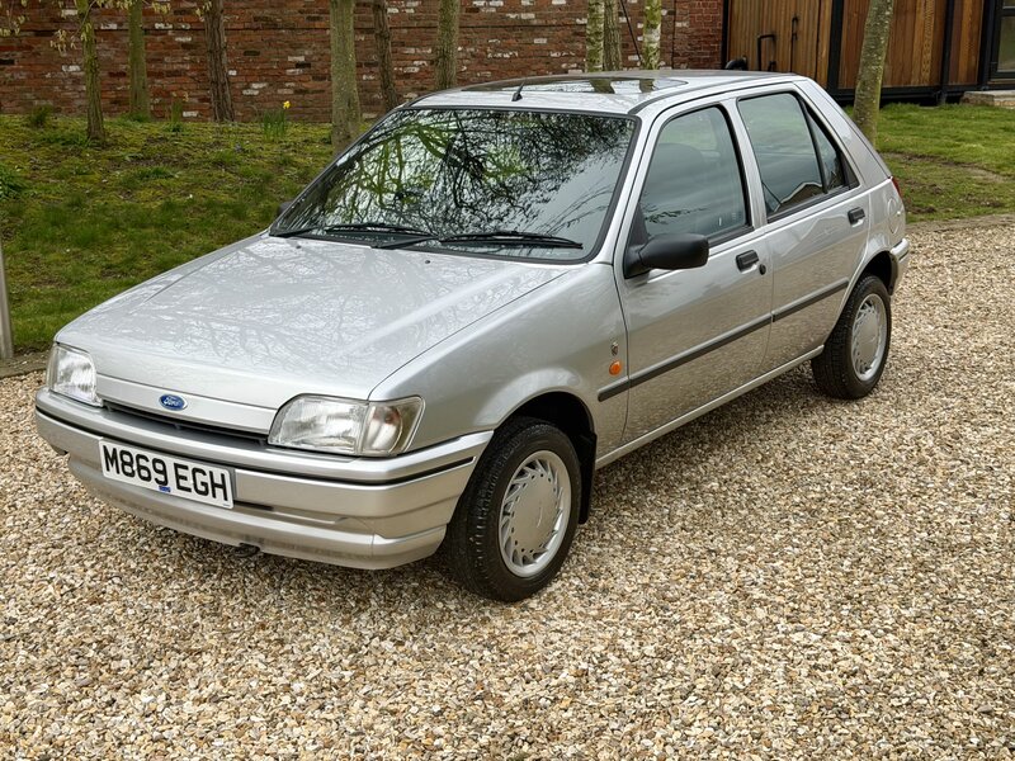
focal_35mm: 48
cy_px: 380
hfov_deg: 39.7
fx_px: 1407
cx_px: 508
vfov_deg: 30.3
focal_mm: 6.76
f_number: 1.78
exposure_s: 1/2494
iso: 80
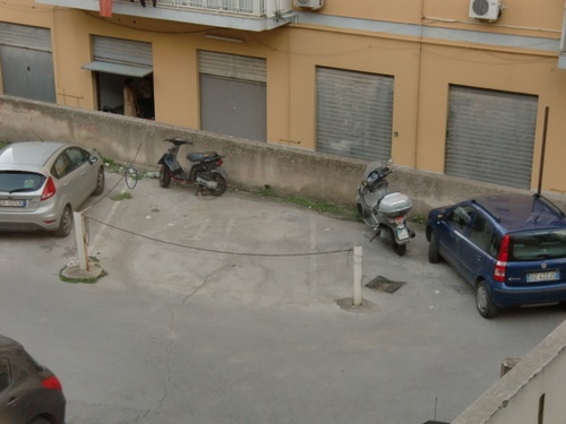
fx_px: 1063
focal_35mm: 65
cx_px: 283
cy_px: 212
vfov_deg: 22.6
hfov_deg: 29.8
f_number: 4.4
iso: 200
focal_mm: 11.6
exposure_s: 1/60
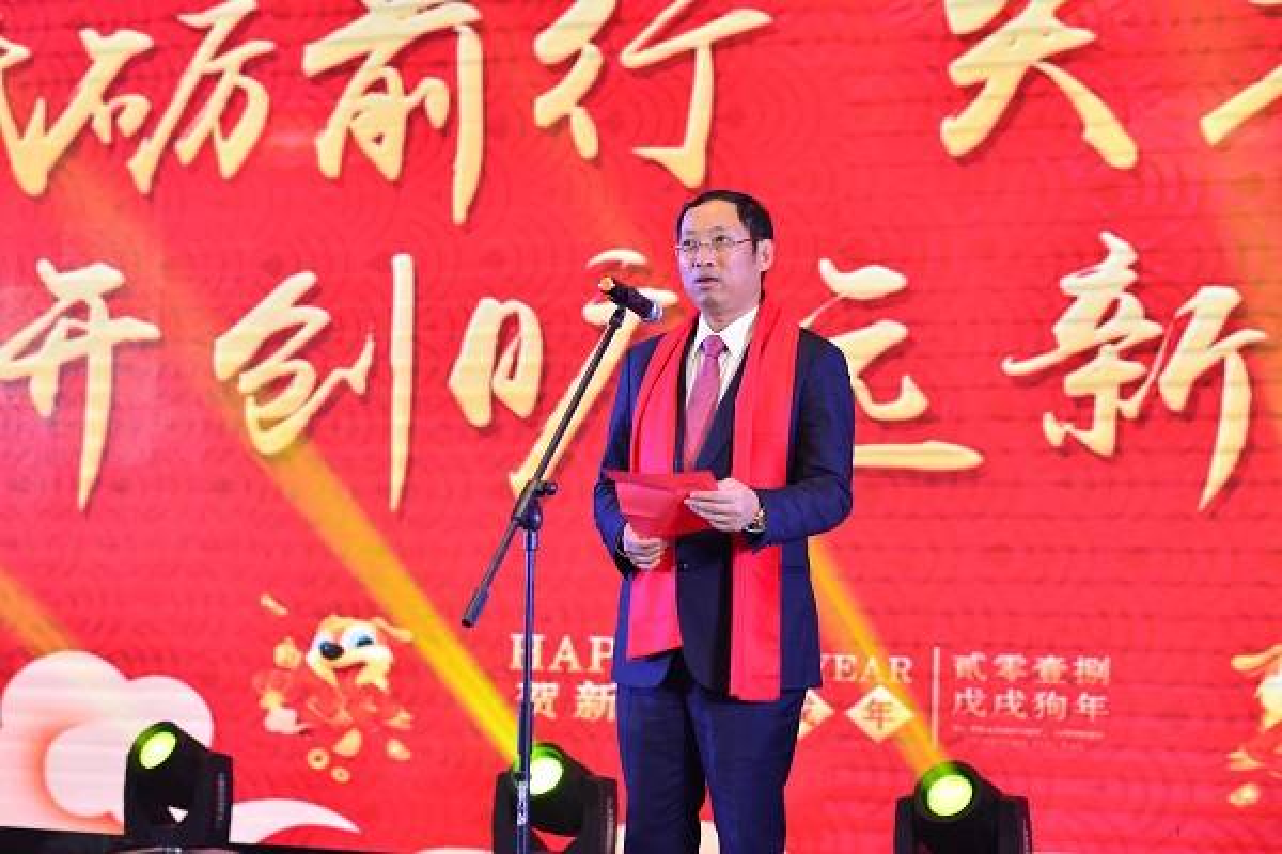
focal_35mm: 85
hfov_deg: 23.9
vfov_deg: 16.1
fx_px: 3027
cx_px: 641
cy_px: 427
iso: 500
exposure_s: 1/320
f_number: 3.5
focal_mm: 85
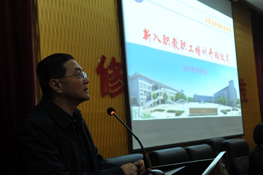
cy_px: 95
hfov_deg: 36.5
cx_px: 172
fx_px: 395
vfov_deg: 25.1
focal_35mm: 54
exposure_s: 1/25
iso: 800
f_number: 4
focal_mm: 40
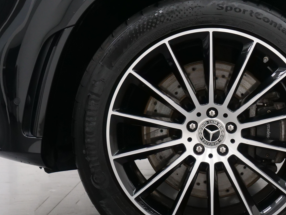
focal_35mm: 75
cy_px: 123
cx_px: 212
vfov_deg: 19.6
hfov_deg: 25.7
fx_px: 620
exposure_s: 1/320
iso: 1600
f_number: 4
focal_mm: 25
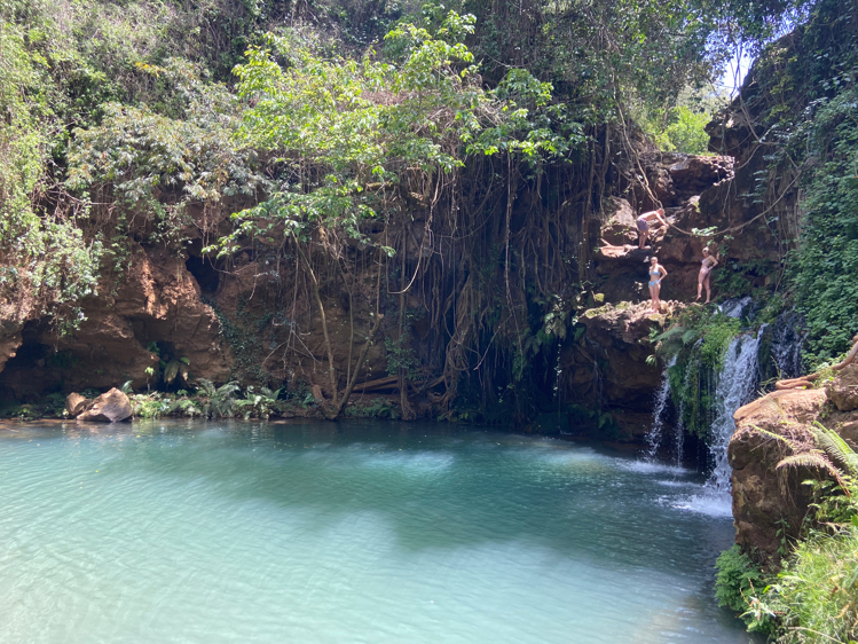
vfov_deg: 53.1
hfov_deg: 67.3
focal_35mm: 26
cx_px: 429
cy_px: 322
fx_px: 645
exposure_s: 1/171
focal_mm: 4.25
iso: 32
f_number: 1.8
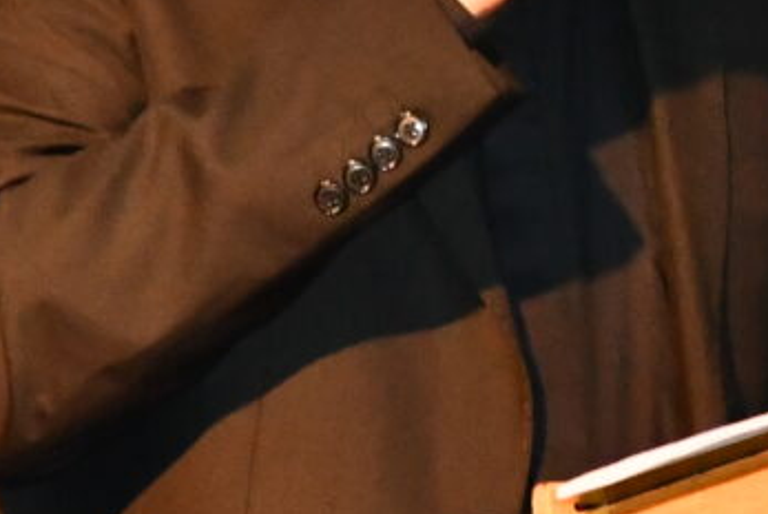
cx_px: 761
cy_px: 224
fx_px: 24788
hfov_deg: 1.8
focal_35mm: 1161
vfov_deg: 1.2
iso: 5600
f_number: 5.6
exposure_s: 1/60
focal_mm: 140
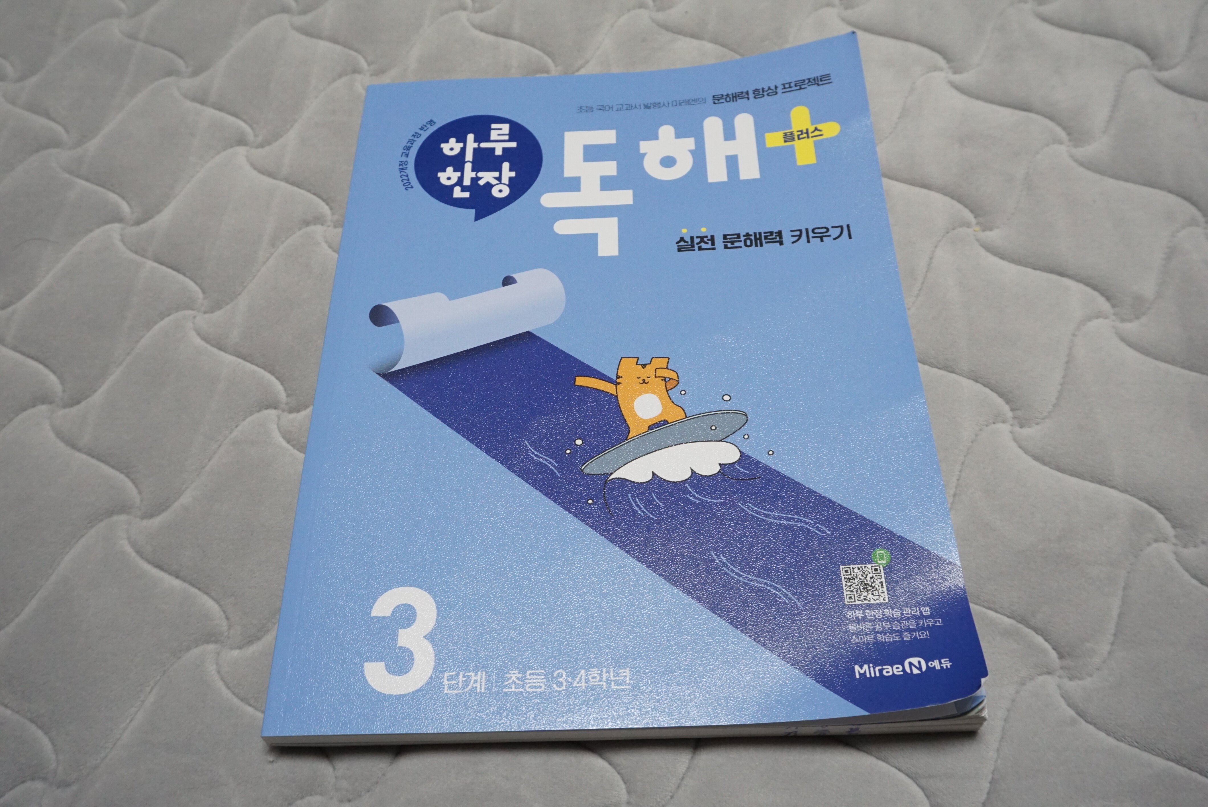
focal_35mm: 32
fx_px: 1058
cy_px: 404
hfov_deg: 59.5
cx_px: 604
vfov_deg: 41.8
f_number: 5.6
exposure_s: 1/125
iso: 1600
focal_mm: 21
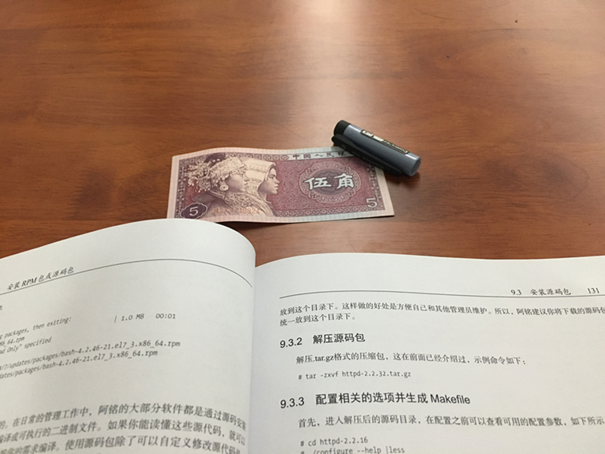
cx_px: 302
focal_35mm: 29
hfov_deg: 61.7
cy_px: 227
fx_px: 507
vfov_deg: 48.2
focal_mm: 4.15
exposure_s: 1/33
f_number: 2.2
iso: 200
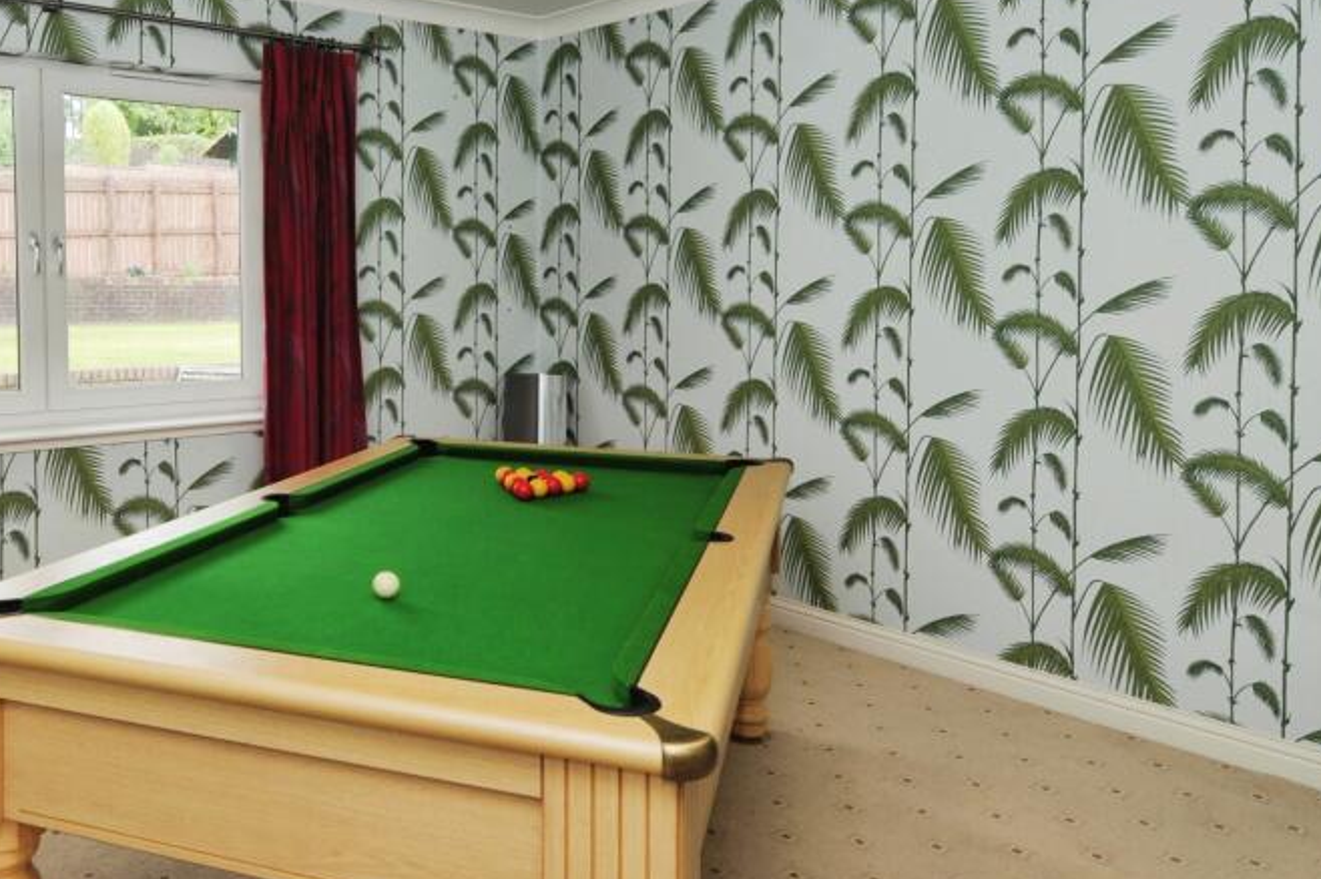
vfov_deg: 46.4
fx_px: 1027
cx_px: 385
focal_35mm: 28
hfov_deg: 62.9
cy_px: 430
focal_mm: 12
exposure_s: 1/20
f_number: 7.1
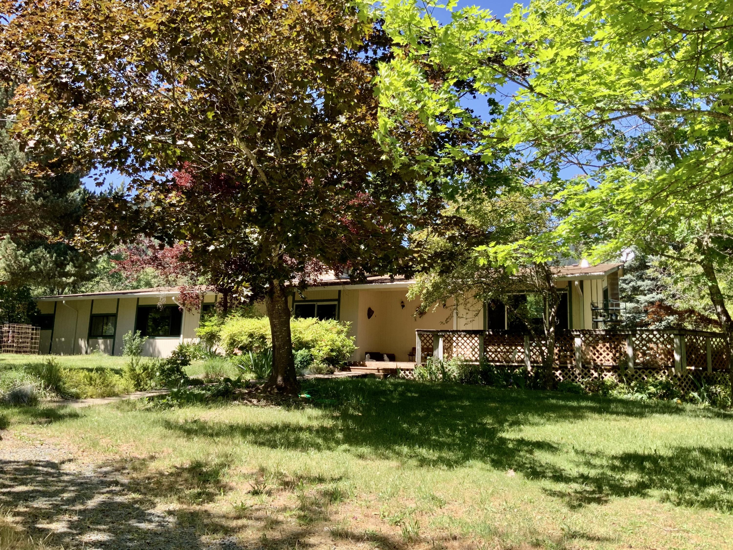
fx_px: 614
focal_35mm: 29
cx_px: 366
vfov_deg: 48.2
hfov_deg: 61.7
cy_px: 275
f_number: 1.8
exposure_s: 1/386
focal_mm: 3
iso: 16
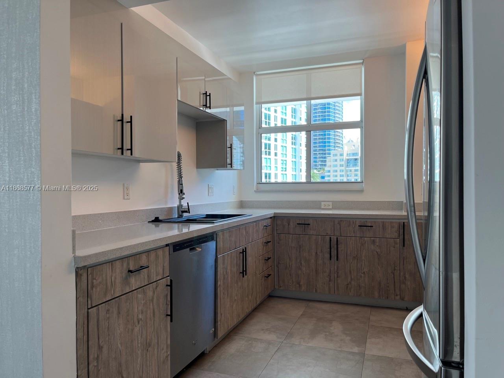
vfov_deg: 53.1
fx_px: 379
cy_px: 189
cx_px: 252
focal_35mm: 26
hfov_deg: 67.3
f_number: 1.6
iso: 50
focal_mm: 5.1
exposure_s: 1/161
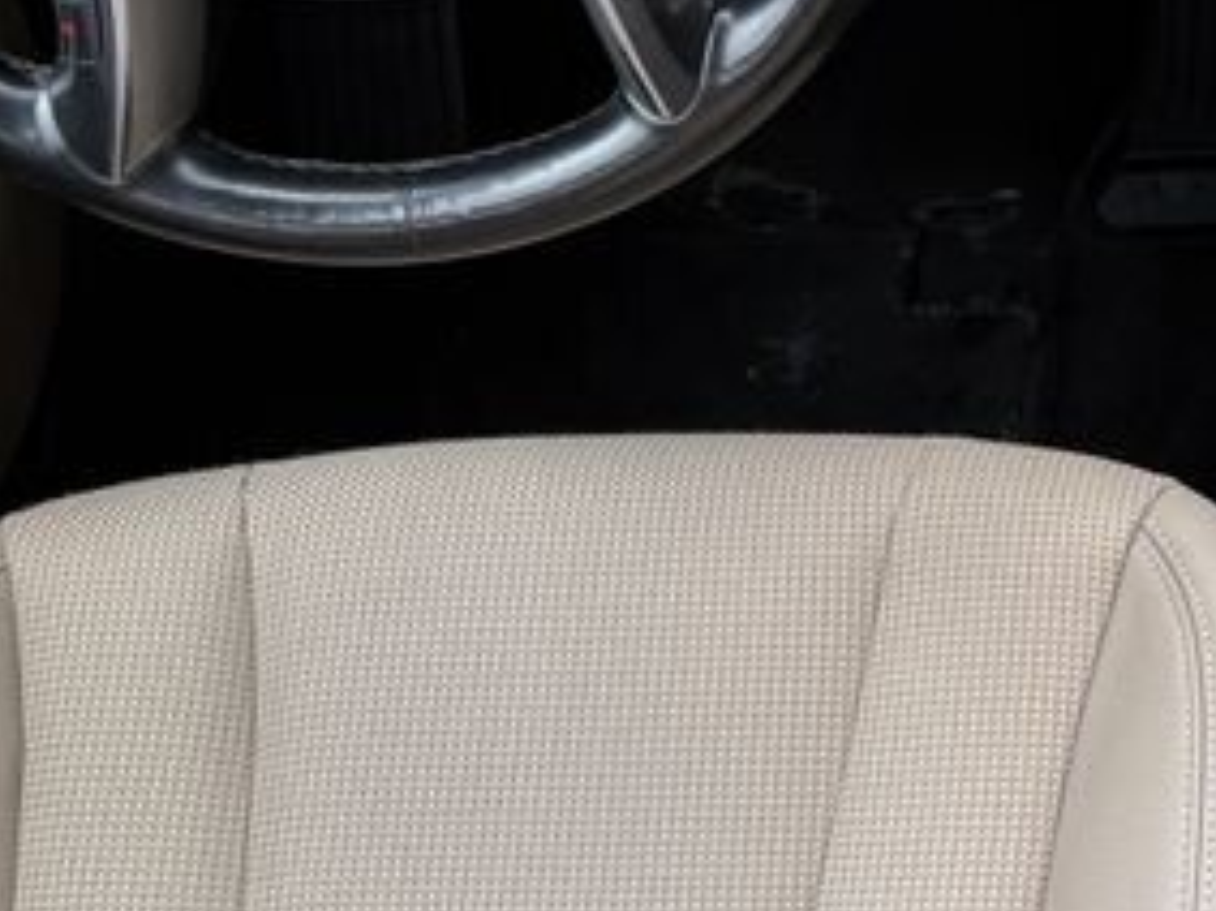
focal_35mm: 94
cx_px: 1504
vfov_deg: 15.6
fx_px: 3301
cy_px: 189
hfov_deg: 19.5
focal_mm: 5.96
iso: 40
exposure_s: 1/154
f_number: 1.6
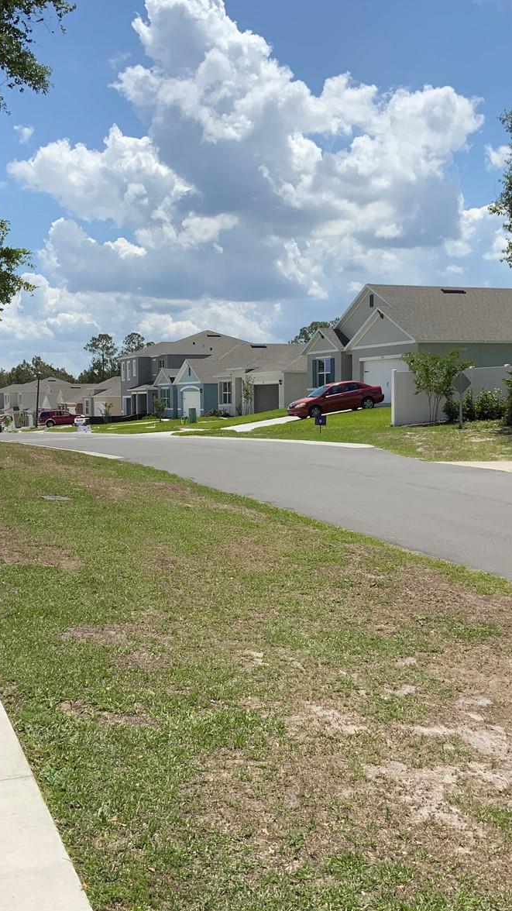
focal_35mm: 43
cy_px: 452
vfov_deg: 47.4
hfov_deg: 27.7
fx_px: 1038
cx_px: 254
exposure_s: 1/3534
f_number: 1.8
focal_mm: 3
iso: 20
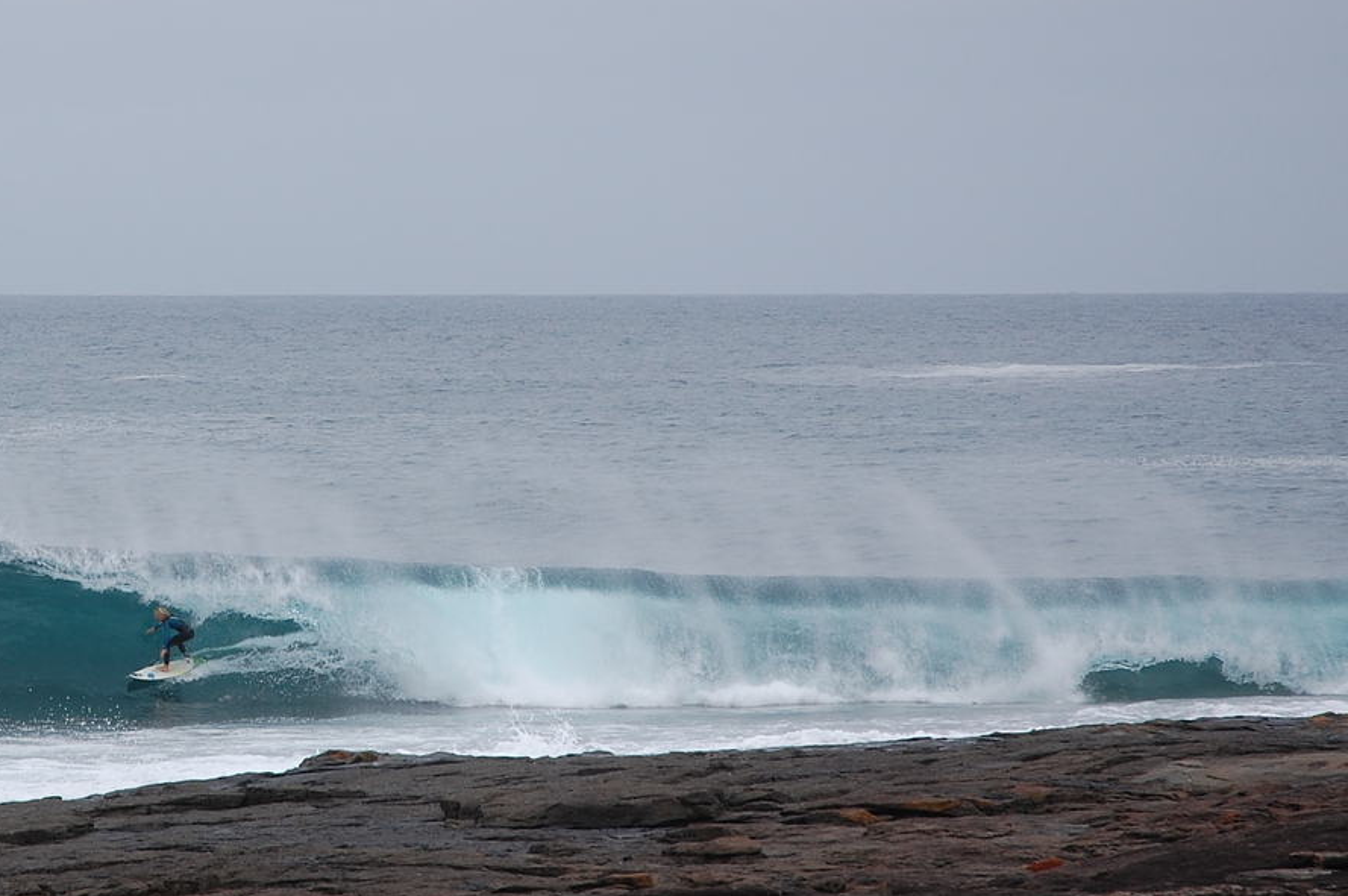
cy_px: 423
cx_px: 209
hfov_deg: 10.8
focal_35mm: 189
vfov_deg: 7.3
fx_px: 7070
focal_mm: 70
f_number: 5.6
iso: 220
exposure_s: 1/500
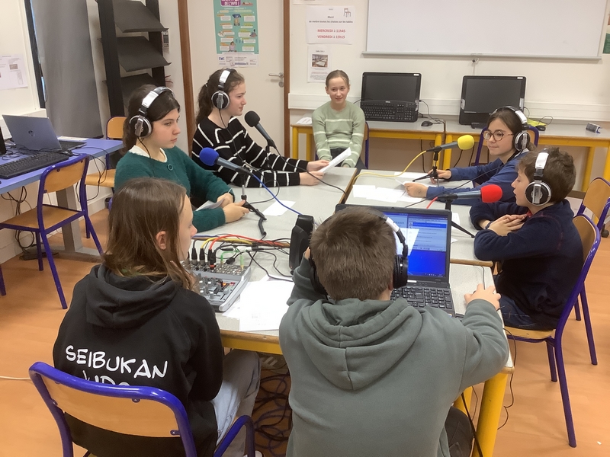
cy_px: 228
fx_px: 546
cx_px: 305
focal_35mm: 31
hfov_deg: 58.4
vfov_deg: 45.4
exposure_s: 1/50
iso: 160
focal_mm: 3.3
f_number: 2.4
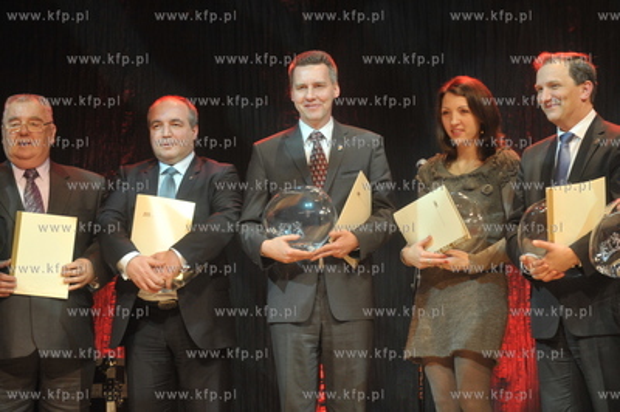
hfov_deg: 12.1
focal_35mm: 170
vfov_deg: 8.1
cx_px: 310
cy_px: 206
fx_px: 2925
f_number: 5
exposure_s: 1/100
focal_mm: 170
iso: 1600
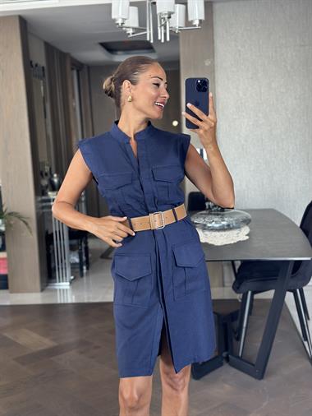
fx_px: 576
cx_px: 156
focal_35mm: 48
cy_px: 208
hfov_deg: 30.3
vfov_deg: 39.6
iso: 125
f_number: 1.78
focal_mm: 6.86
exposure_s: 1/65
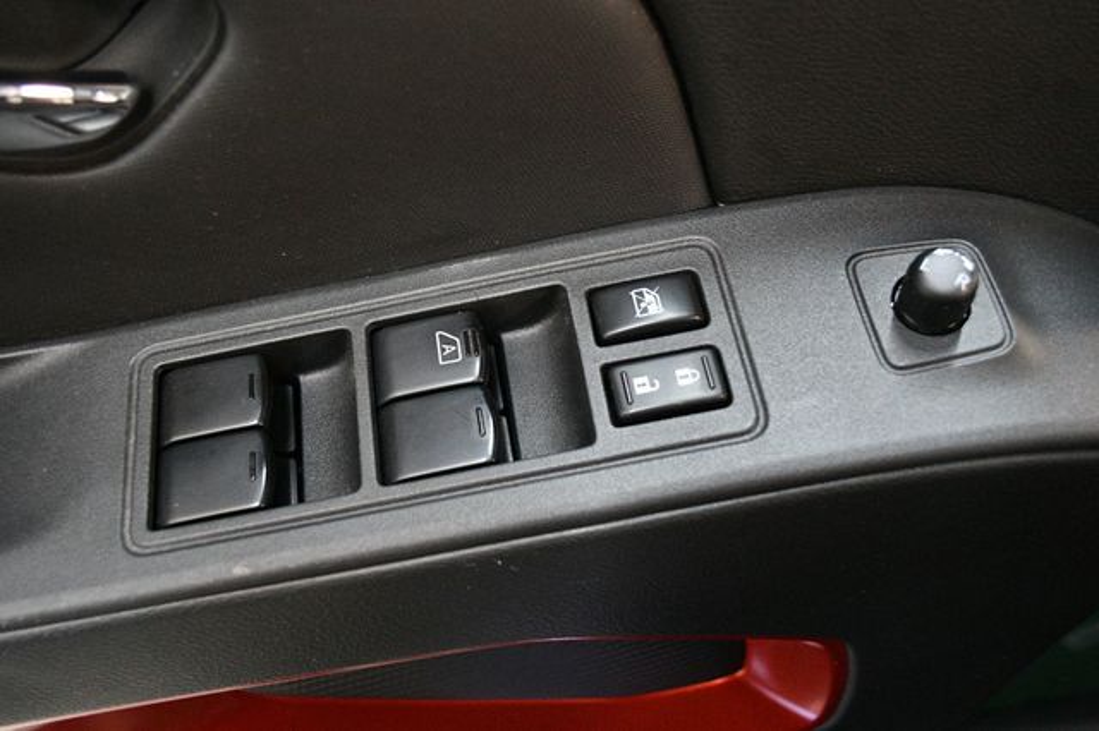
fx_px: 1007
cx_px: 550
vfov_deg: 39.9
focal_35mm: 33
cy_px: 366
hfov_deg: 57.2
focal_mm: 22
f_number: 4
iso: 5000
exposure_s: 1/60
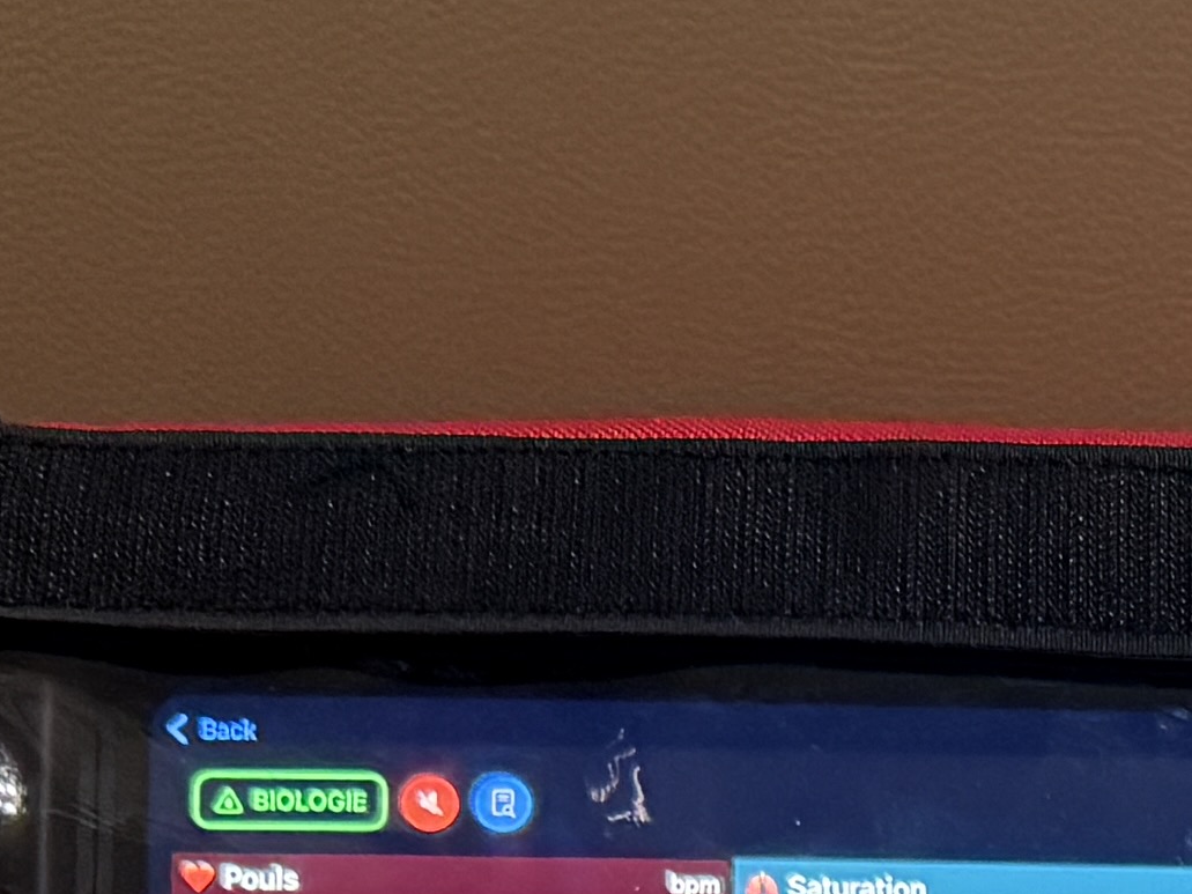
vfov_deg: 10.1
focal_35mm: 133
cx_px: 2035
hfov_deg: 13.5
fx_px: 4579
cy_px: 1971
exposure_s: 1/50
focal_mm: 6.76
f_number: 1.78
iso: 640
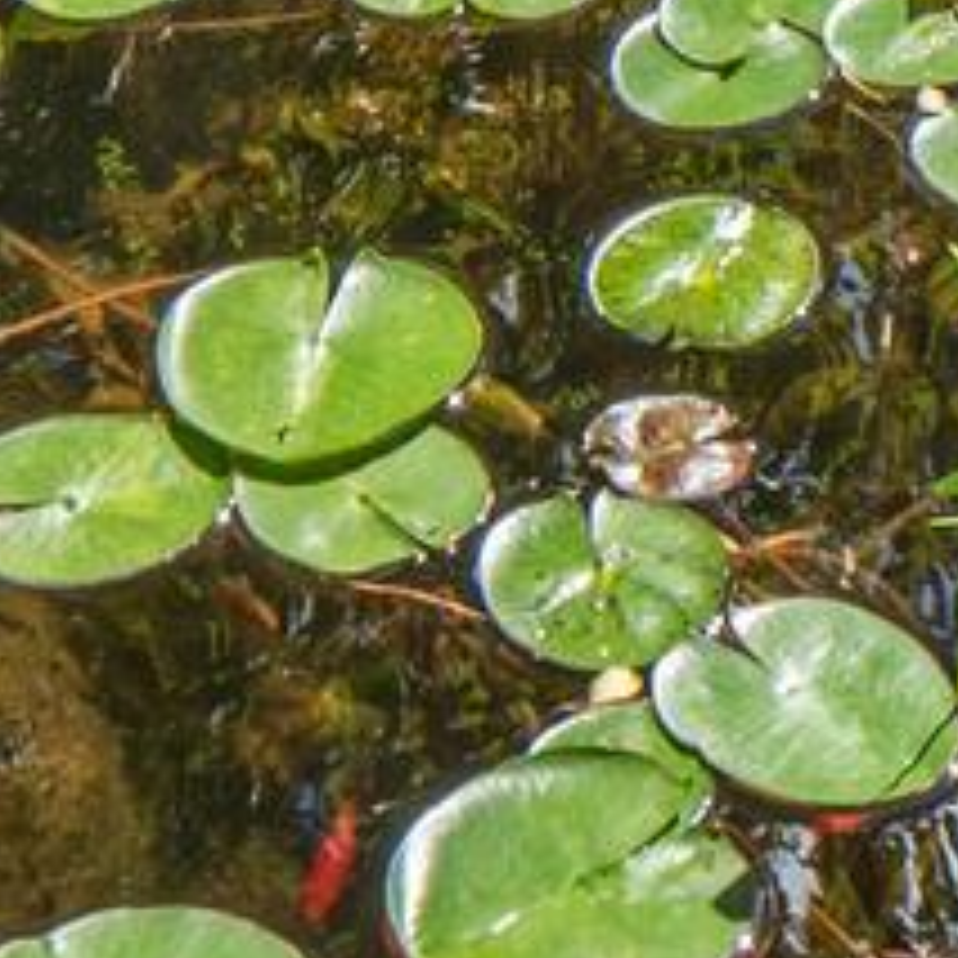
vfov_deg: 10.6
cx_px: 427
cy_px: -1635
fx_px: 4102
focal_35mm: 131
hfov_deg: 13.3
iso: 200
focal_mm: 16
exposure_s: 1/320
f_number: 8
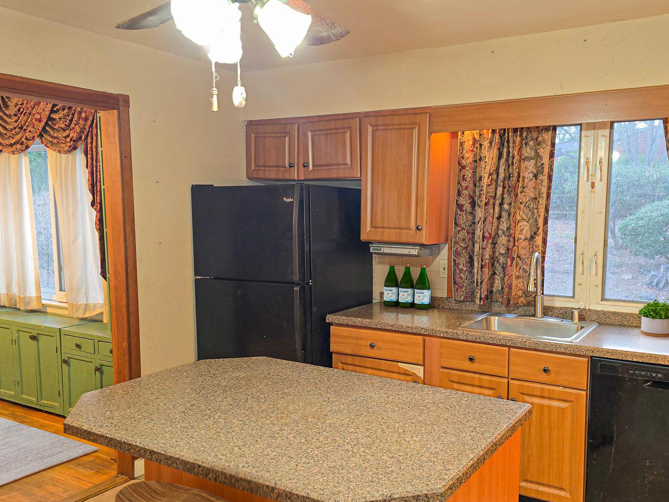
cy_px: 284
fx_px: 599
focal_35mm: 31
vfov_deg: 45.4
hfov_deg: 58.1
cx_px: 382
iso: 125
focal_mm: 6.3
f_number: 1.7
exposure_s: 1/20
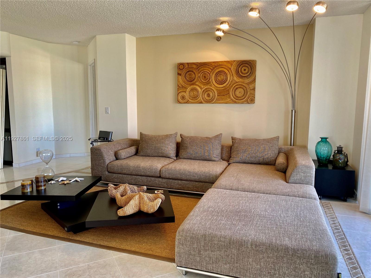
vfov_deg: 53.1
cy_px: 139
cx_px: 186
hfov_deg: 67.3
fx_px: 279
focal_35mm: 26
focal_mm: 4.25
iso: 80
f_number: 1.8
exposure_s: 1/60
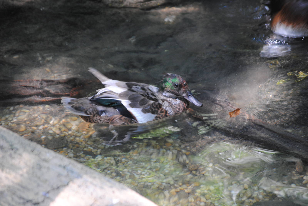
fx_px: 2056
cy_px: 103
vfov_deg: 5.7
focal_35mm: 240
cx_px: 154
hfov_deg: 8.6
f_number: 5.3
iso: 400
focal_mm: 160
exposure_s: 1/30
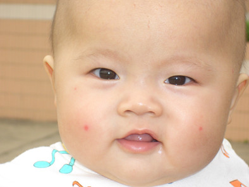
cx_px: 124
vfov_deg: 14.1
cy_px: 94
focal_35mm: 105
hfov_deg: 18.7
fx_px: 755
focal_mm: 17.4
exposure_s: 1/125
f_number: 4.8
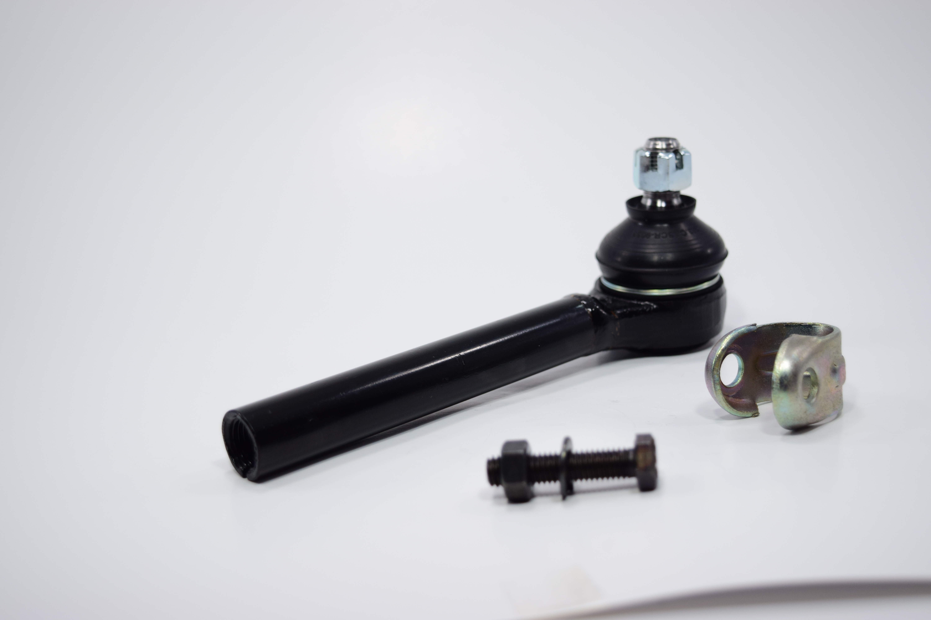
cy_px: 310
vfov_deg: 25.8
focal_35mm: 52
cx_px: 466
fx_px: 1358
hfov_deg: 37.9
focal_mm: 35
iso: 400
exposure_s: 1/200
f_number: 4.5
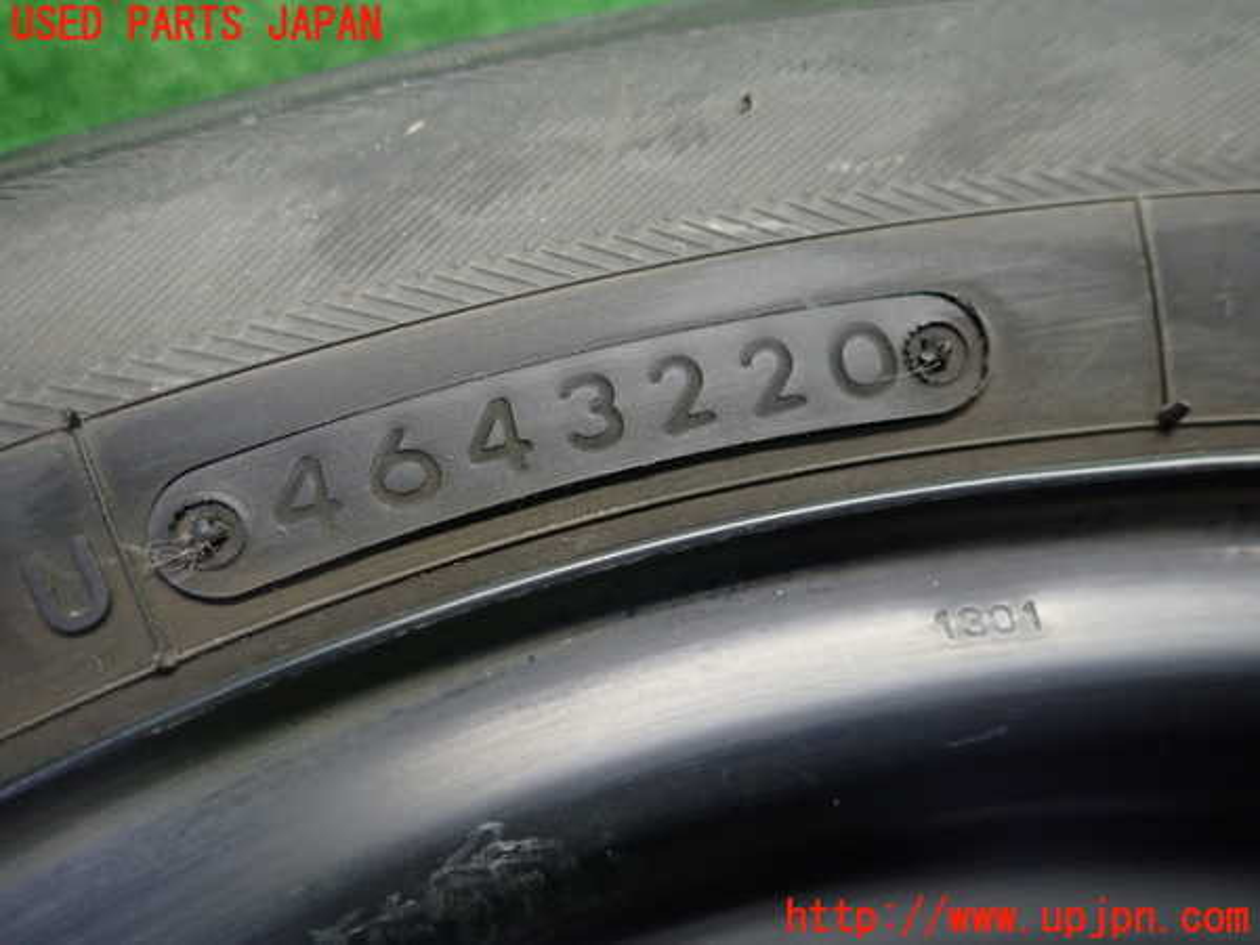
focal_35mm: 25
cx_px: 630
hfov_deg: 69.4
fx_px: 910
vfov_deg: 54.9
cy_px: 472
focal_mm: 4.5
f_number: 2
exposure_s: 1/30
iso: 400
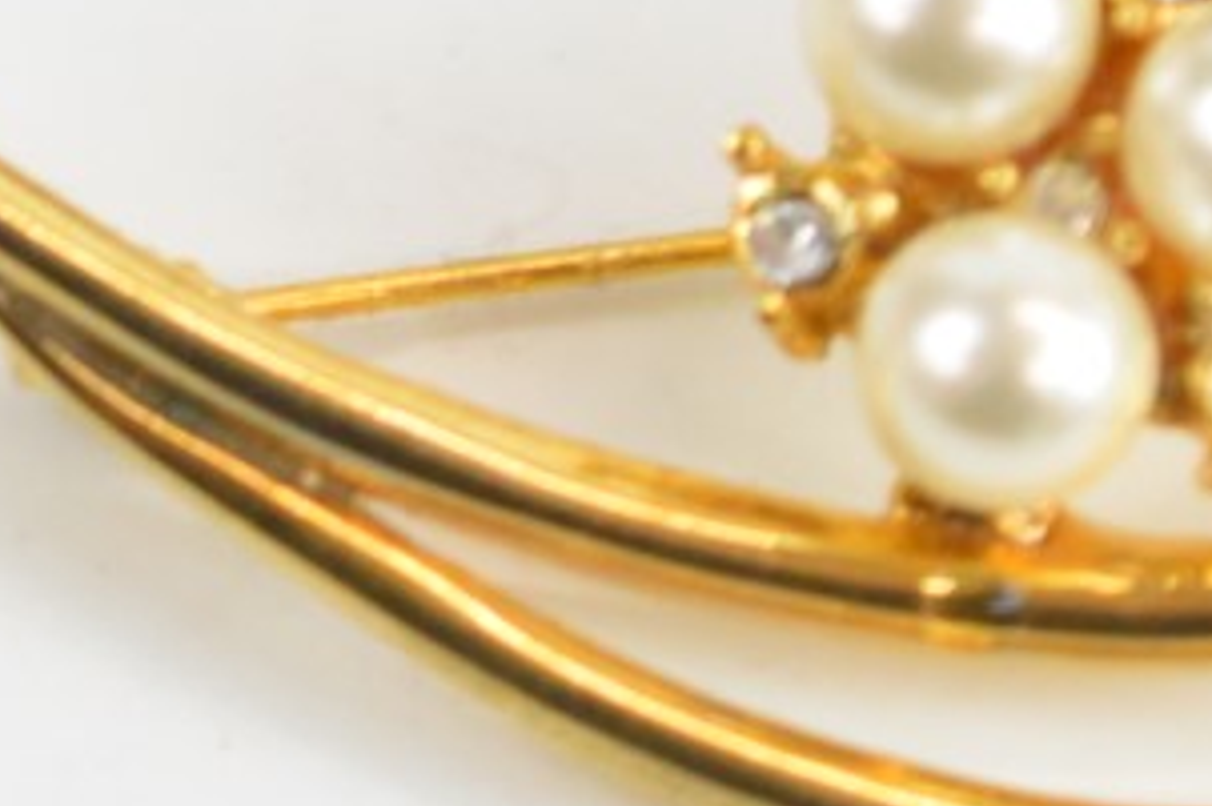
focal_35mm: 443
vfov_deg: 3.1
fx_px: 14895
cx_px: -1738
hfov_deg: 4.5
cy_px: -710
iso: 1250
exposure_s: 1/125
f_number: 5.6
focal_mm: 55
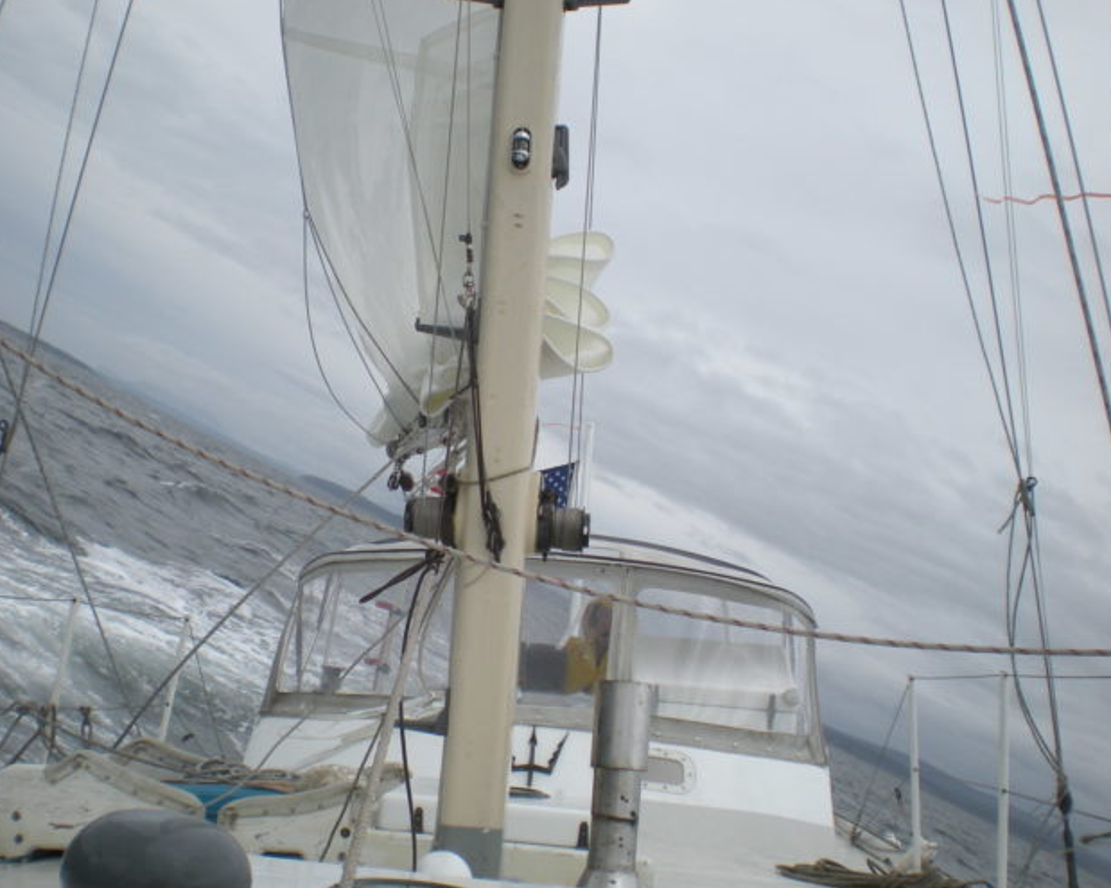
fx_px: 1512
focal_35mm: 46
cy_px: 448
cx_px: 476
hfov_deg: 40.2
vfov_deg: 32.7
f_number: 4.6
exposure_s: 1/656
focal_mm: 6.3
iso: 64
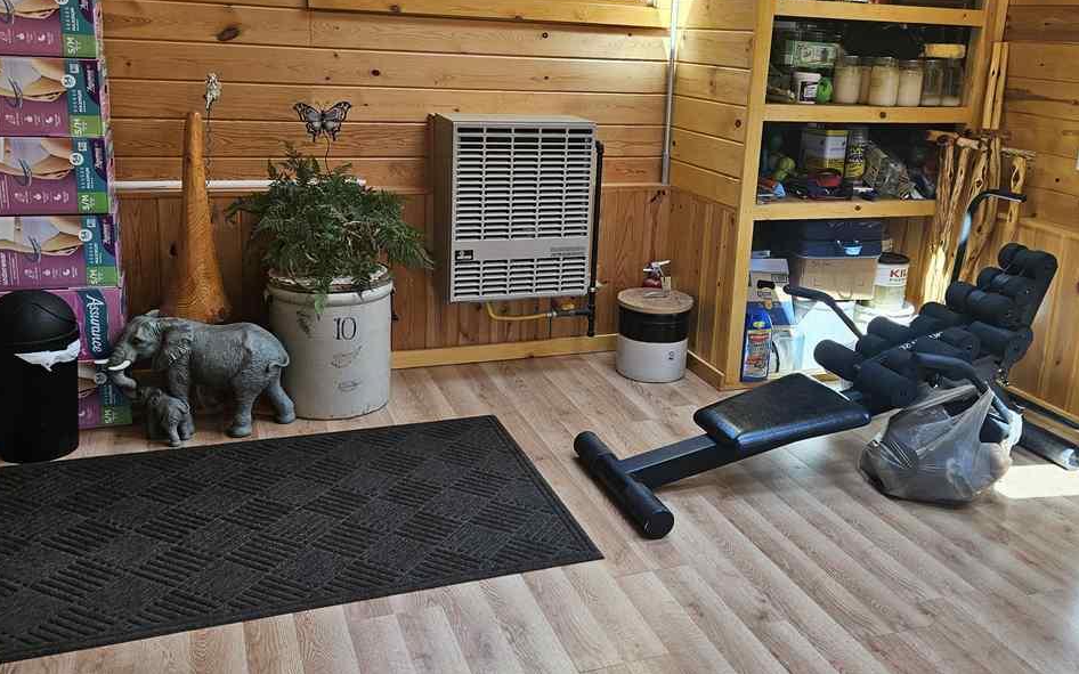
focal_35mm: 33
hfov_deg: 58.1
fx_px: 970
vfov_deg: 38.2
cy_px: 277
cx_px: 589
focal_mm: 5.4
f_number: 1.8
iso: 125
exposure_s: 1/207
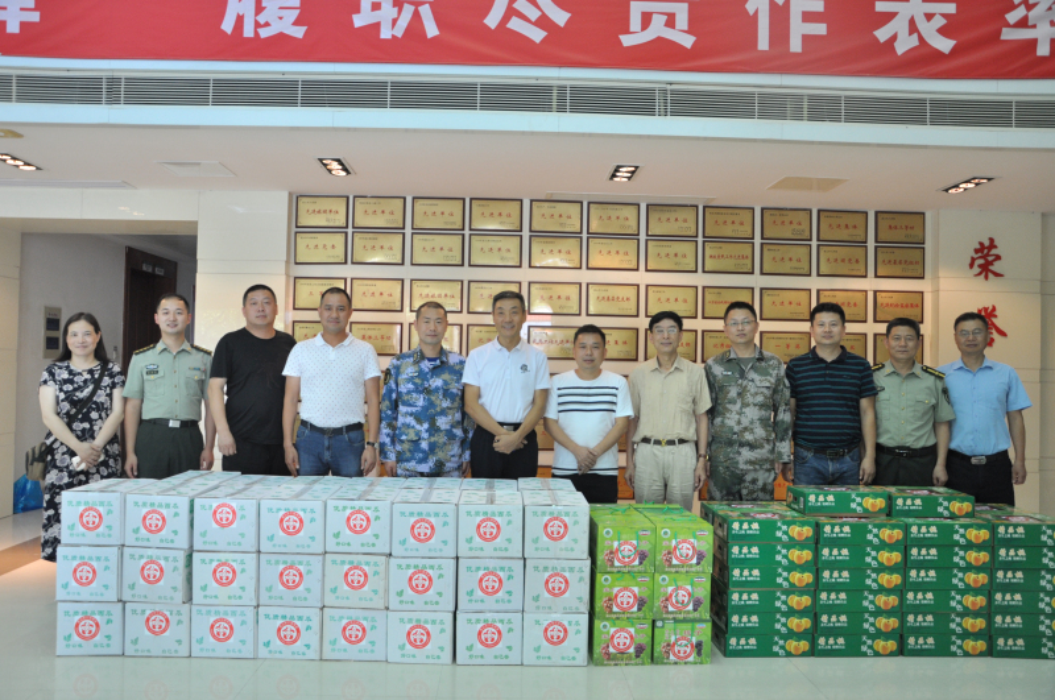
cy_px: 350
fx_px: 790
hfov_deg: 67.5
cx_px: 528
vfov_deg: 47.8
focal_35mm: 27
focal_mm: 18
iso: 560
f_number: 5
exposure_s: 1/50
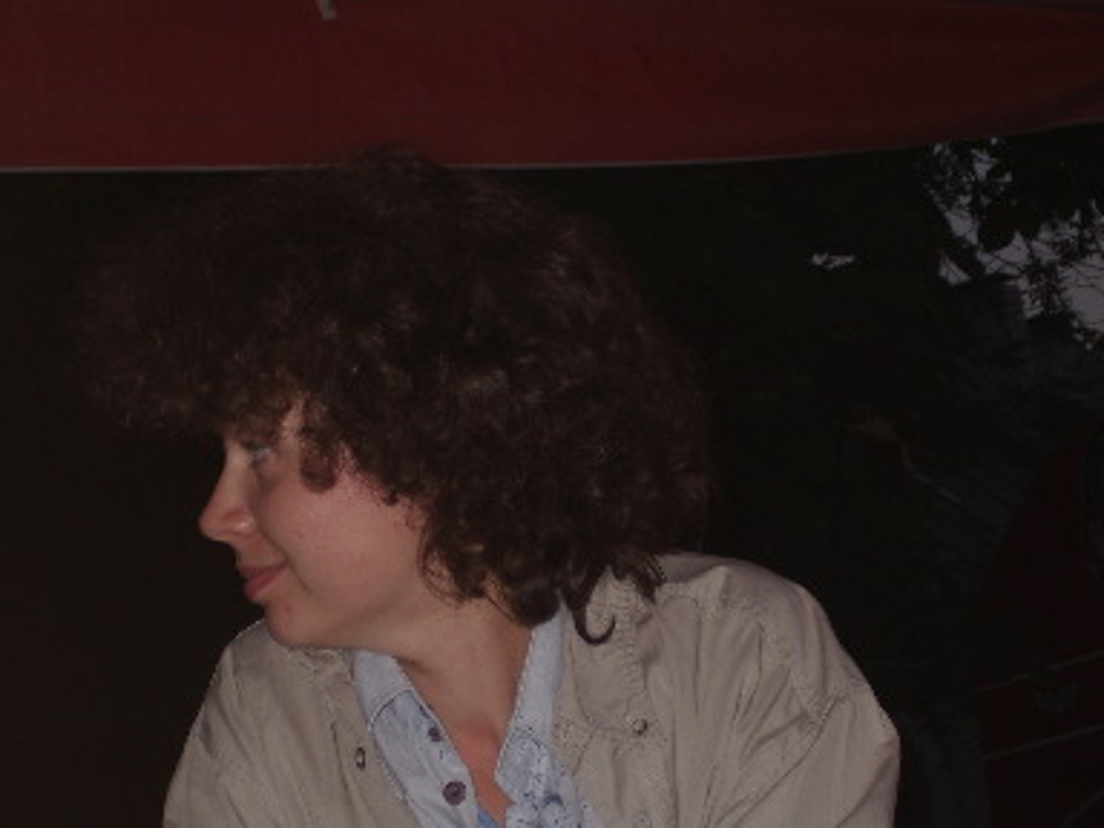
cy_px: 414
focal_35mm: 114
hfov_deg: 17.3
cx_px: 552
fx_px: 3636
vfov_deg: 13.0
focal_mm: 17.4
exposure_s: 1/125
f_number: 5
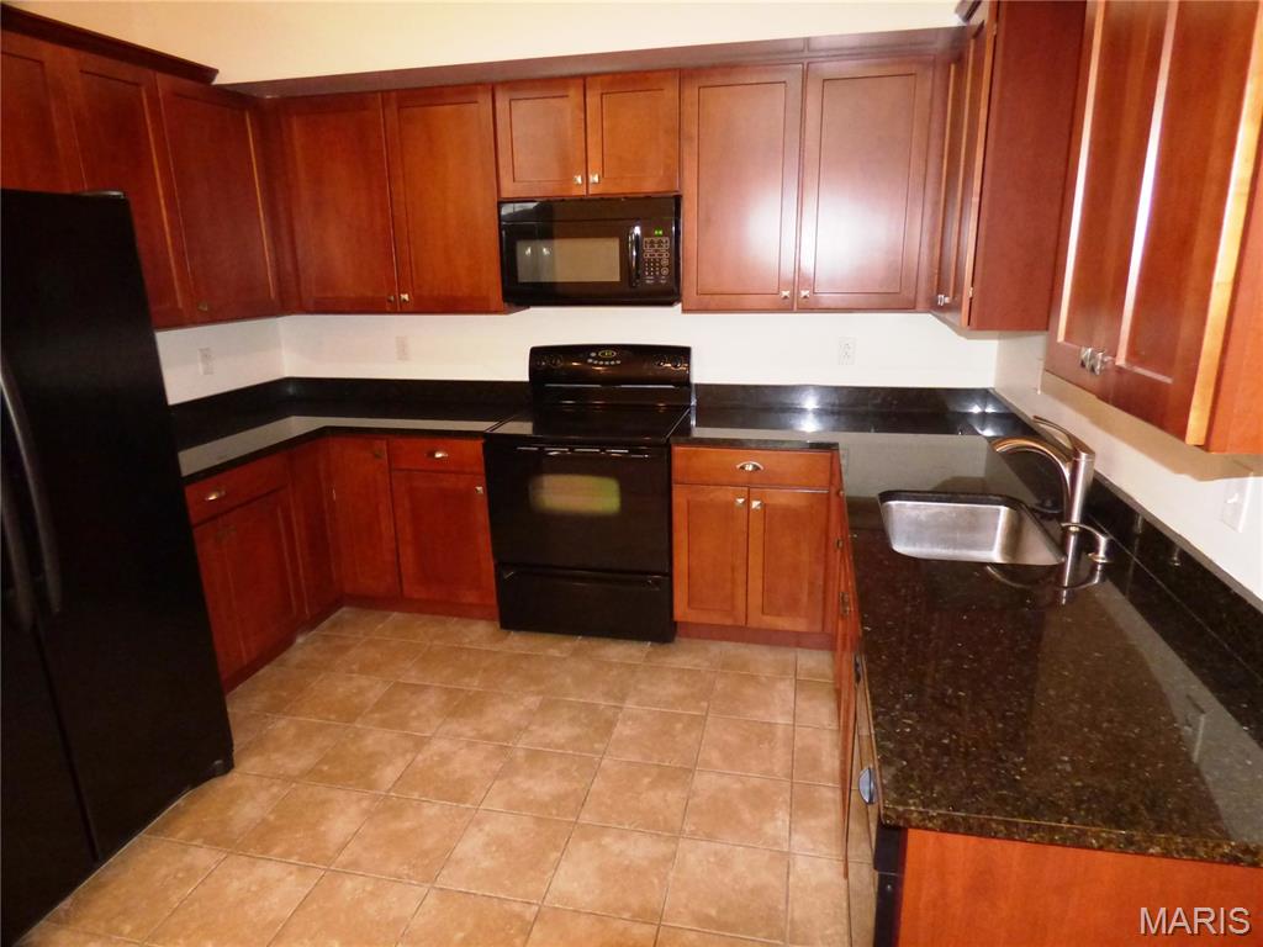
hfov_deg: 81.7
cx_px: 632
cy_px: 474
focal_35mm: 20
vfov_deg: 66.0
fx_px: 730
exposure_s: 1/60
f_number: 2.8
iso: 800
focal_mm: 3.58
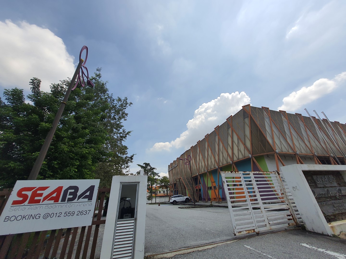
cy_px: 130
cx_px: 173
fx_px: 130
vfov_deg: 89.9
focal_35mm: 13
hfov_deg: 106.2
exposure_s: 1/2012
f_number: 2.2
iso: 50
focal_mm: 1.74
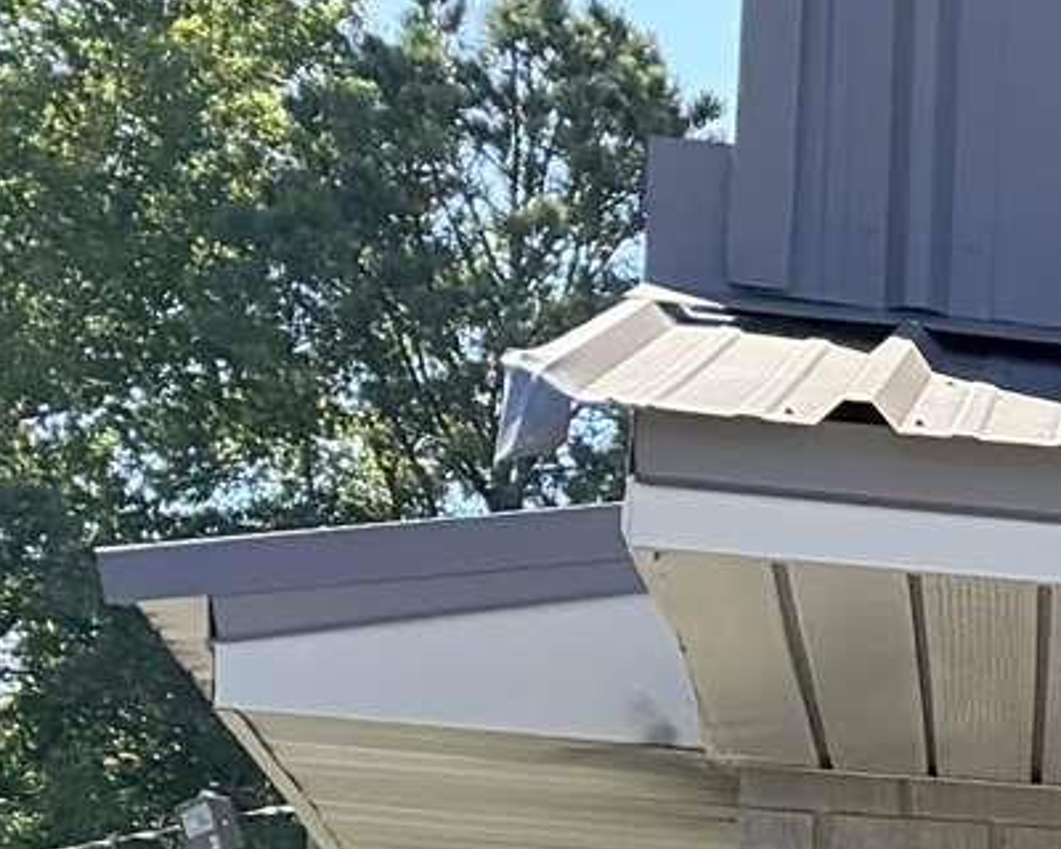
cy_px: 1507
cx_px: 4050
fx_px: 5652
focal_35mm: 180
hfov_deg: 7.8
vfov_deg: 8.3
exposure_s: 1/2299
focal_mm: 6.76
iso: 100
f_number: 1.78
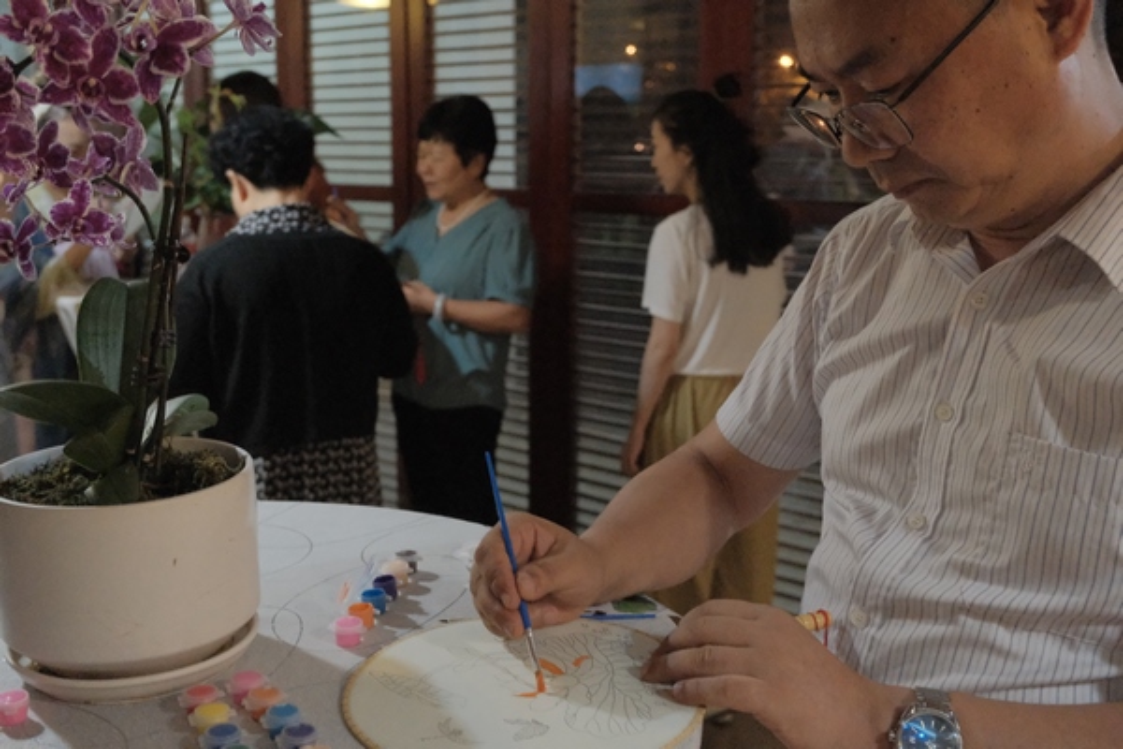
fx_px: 1279
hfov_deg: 47.4
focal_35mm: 41
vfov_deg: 32.6
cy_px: 374
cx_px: 562
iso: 12800
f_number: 4.4
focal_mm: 27.1
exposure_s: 1/56
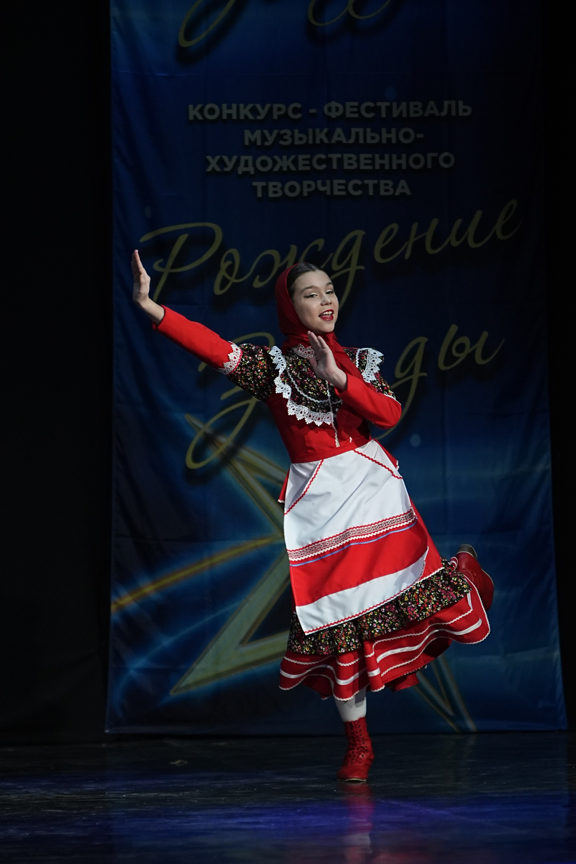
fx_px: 6839
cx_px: 288
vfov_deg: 7.2
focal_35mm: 285
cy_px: 432
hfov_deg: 4.8
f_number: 2.8
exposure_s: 1/400
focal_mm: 190
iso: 1600
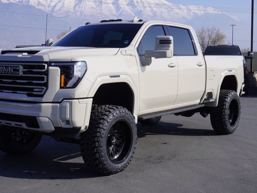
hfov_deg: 35.2
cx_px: 112
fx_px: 405
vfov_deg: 26.8
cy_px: 98
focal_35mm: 55
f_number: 11
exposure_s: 1/160
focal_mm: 33
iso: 100
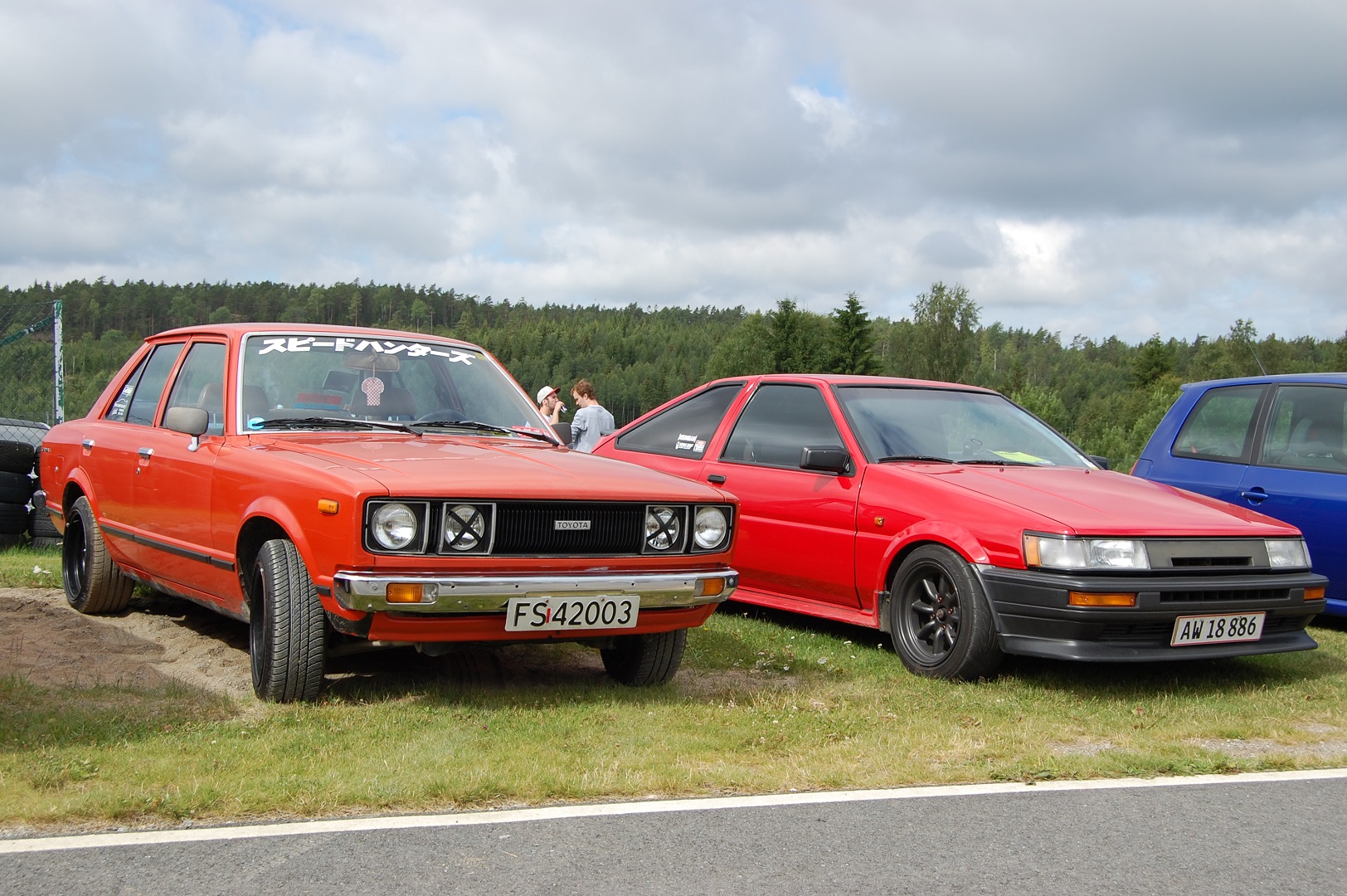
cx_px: 674
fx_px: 1682
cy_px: 448
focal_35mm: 45
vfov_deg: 29.8
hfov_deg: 43.6
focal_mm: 30
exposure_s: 1/320
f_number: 9
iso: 200
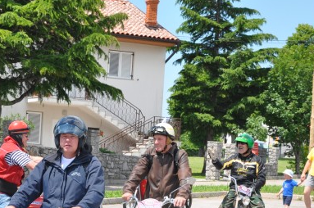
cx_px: 140
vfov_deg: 11.4
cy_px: 200
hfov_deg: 17.2
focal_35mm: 119
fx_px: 1036
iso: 200
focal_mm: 38
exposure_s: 1/320
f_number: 9
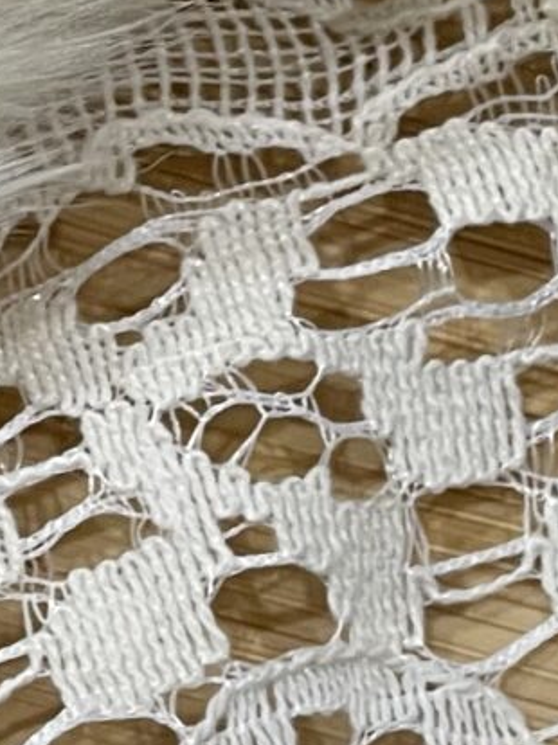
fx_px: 8520
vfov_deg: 5.0
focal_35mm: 396
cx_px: 1170
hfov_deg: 3.7
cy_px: 1216
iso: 160
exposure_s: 1/100
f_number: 2.2
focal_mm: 7.5
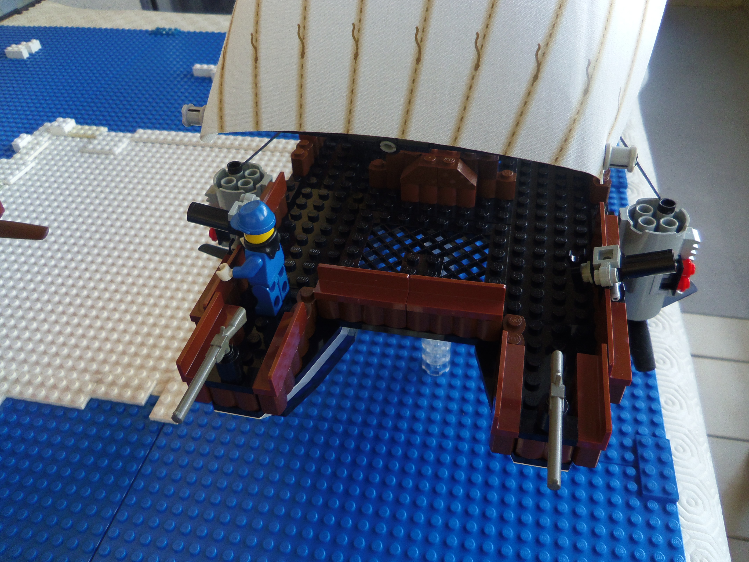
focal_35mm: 28
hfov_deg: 63.4
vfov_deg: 49.7
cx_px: 374
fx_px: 606
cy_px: 281
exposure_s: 1/40
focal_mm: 5
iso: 80
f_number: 3.9
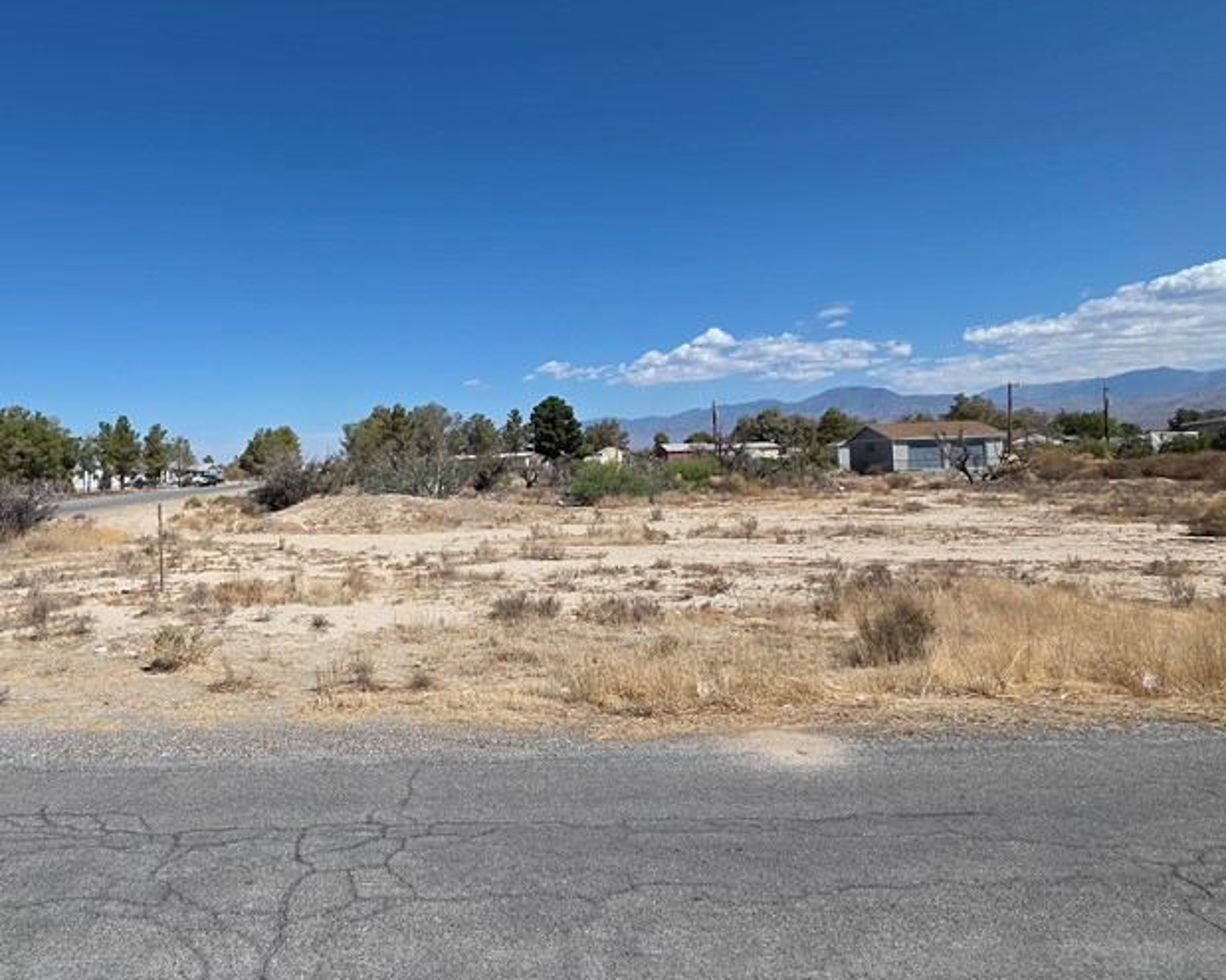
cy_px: 455
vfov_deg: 65.4
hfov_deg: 76.0
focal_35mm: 21
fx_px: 762
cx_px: 444
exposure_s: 1/3540
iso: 50
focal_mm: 2.2
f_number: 2.2
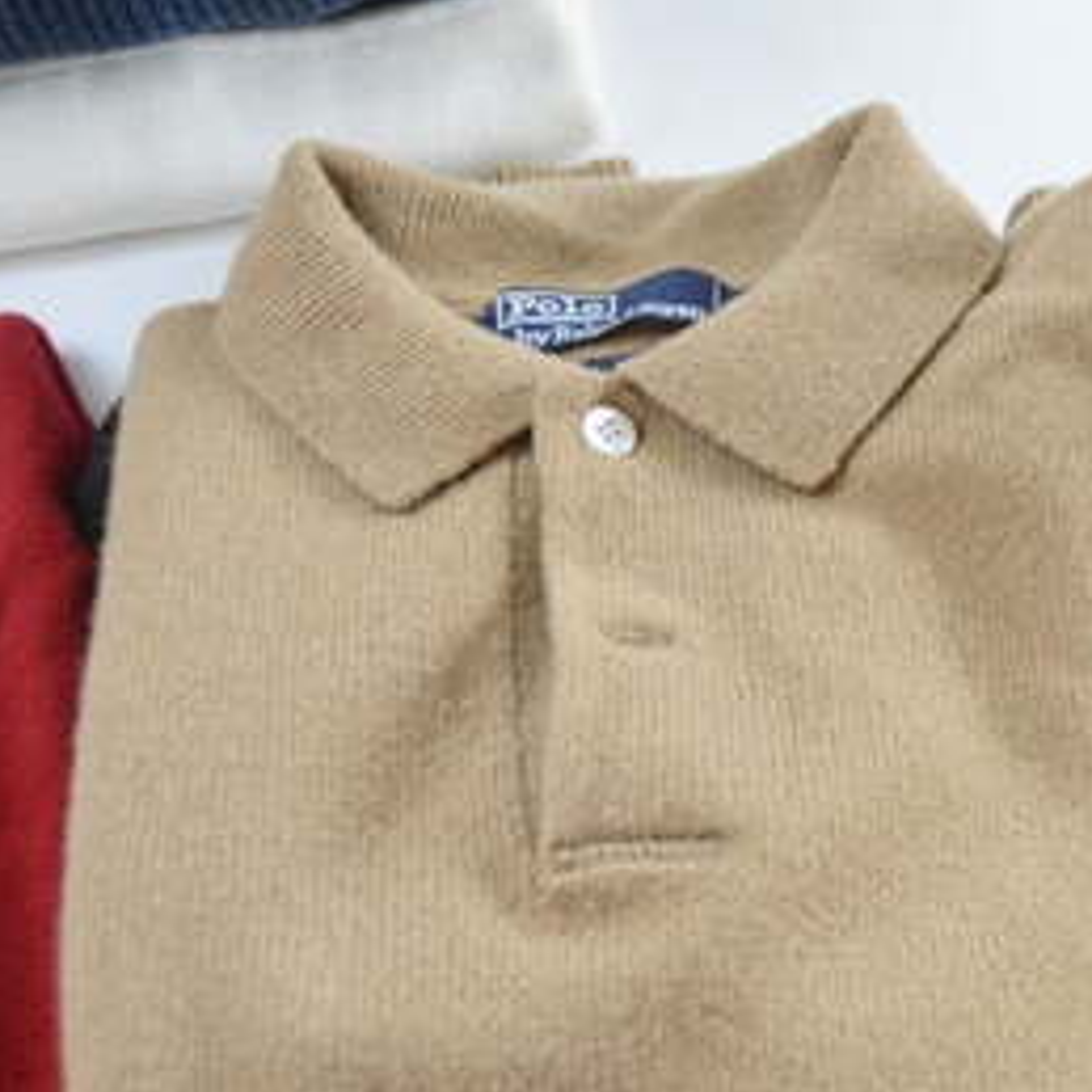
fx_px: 2320
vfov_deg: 26.3
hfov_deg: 24.9
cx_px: 1155
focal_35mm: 65
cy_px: 734
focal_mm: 22
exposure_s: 1/80
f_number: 4.5
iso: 400
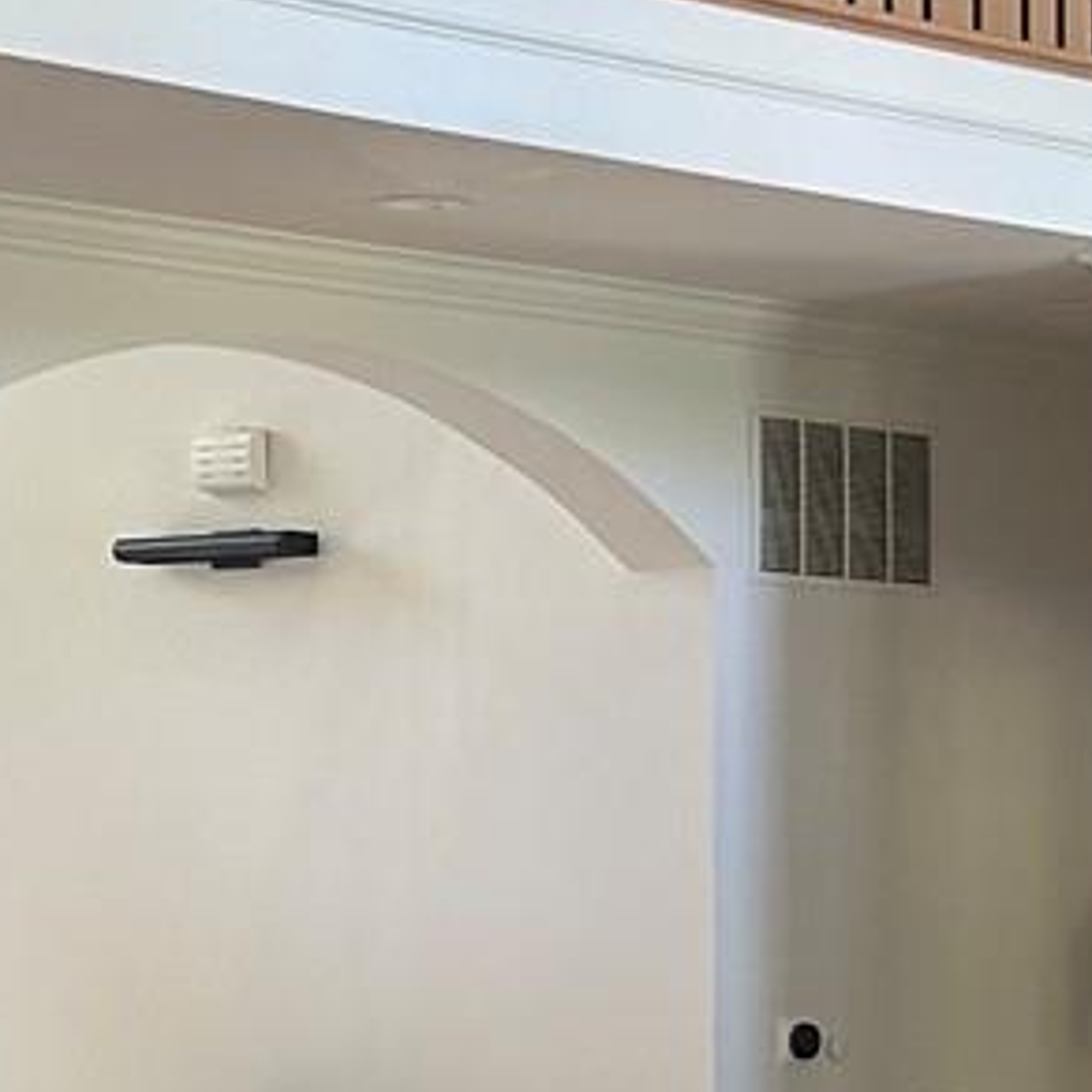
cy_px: 868
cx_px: 969
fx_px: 5318
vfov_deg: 11.7
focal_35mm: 149
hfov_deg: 11.7
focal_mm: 6.86
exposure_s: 1/120
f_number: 1.78
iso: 160
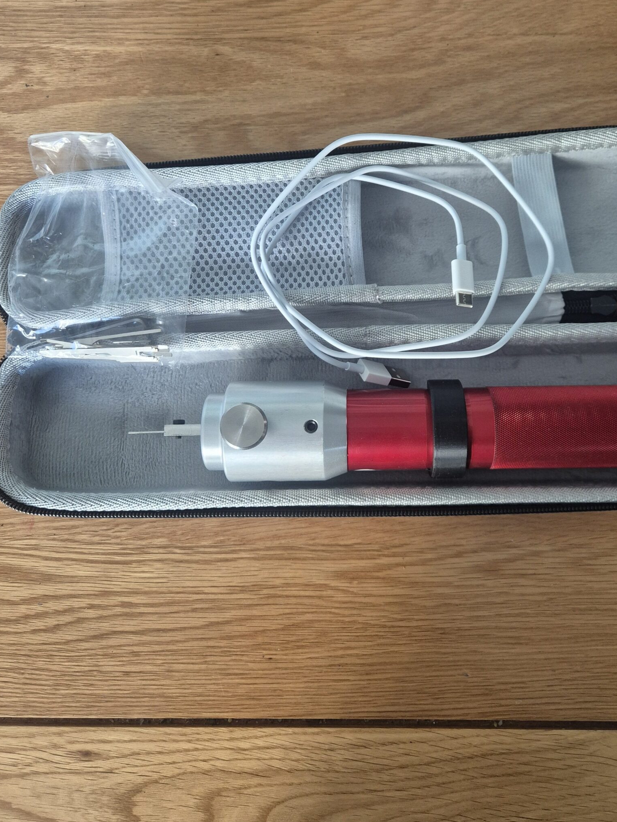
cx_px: 360
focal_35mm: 29
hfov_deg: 48.0
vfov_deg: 61.3
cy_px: 342
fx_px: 689
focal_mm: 5.4
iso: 500
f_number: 1.8
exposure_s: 1/100
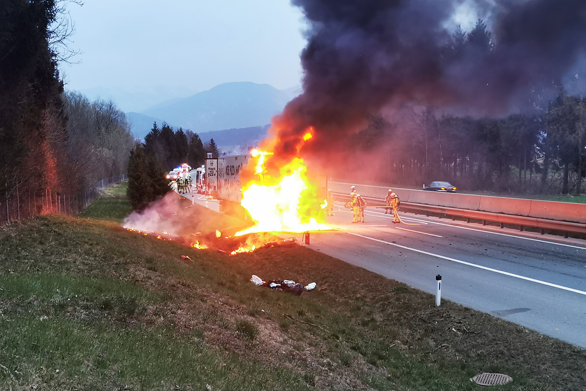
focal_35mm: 49
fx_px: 798
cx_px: 293
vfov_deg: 27.5
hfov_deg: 40.3
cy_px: 206
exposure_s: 1/50
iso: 160
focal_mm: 5.58
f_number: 1.8
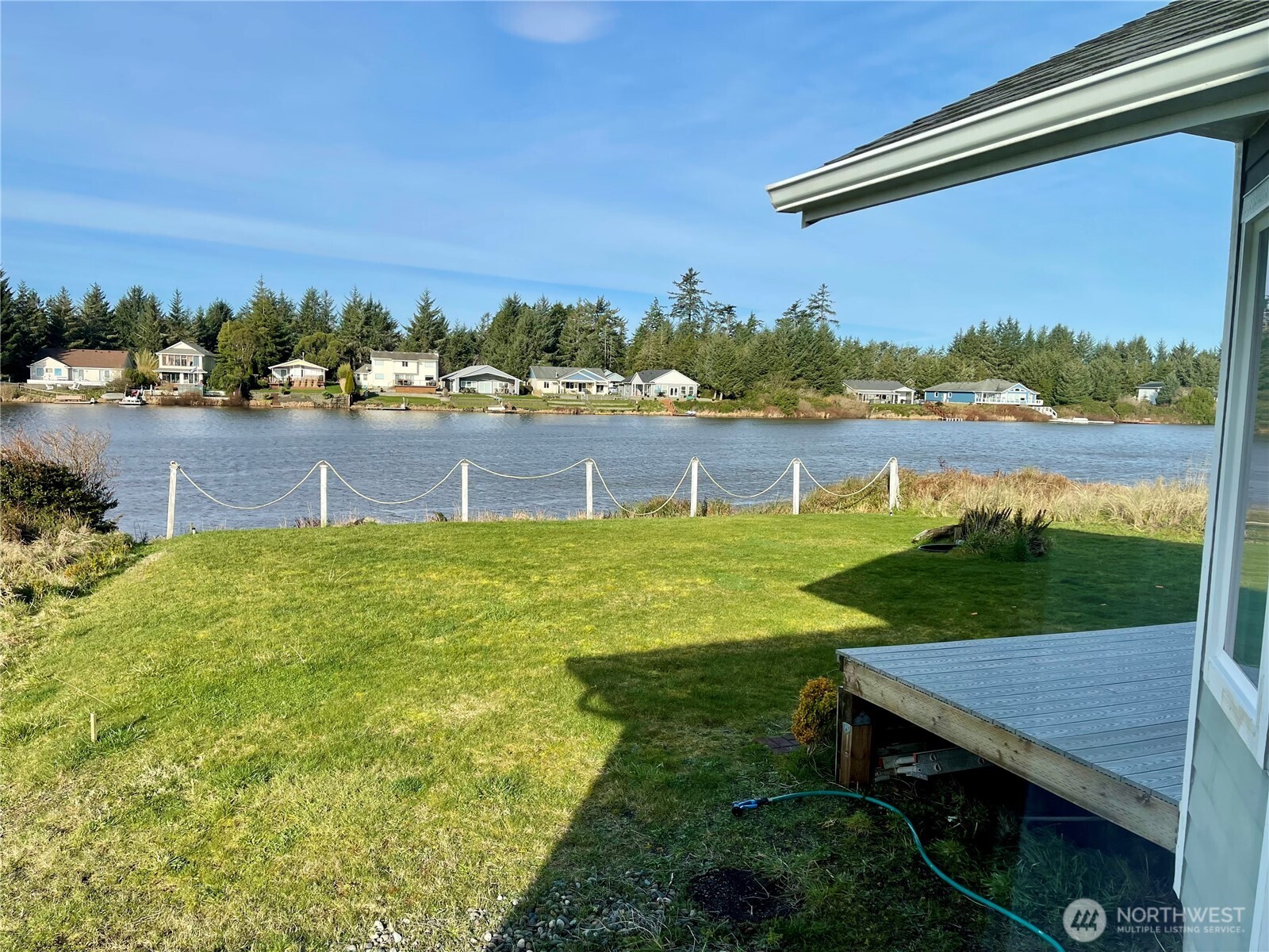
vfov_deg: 54.9
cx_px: 634
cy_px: 476
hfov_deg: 69.4
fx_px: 916
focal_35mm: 25
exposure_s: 1/2083
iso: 32
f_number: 1.6
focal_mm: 5.1
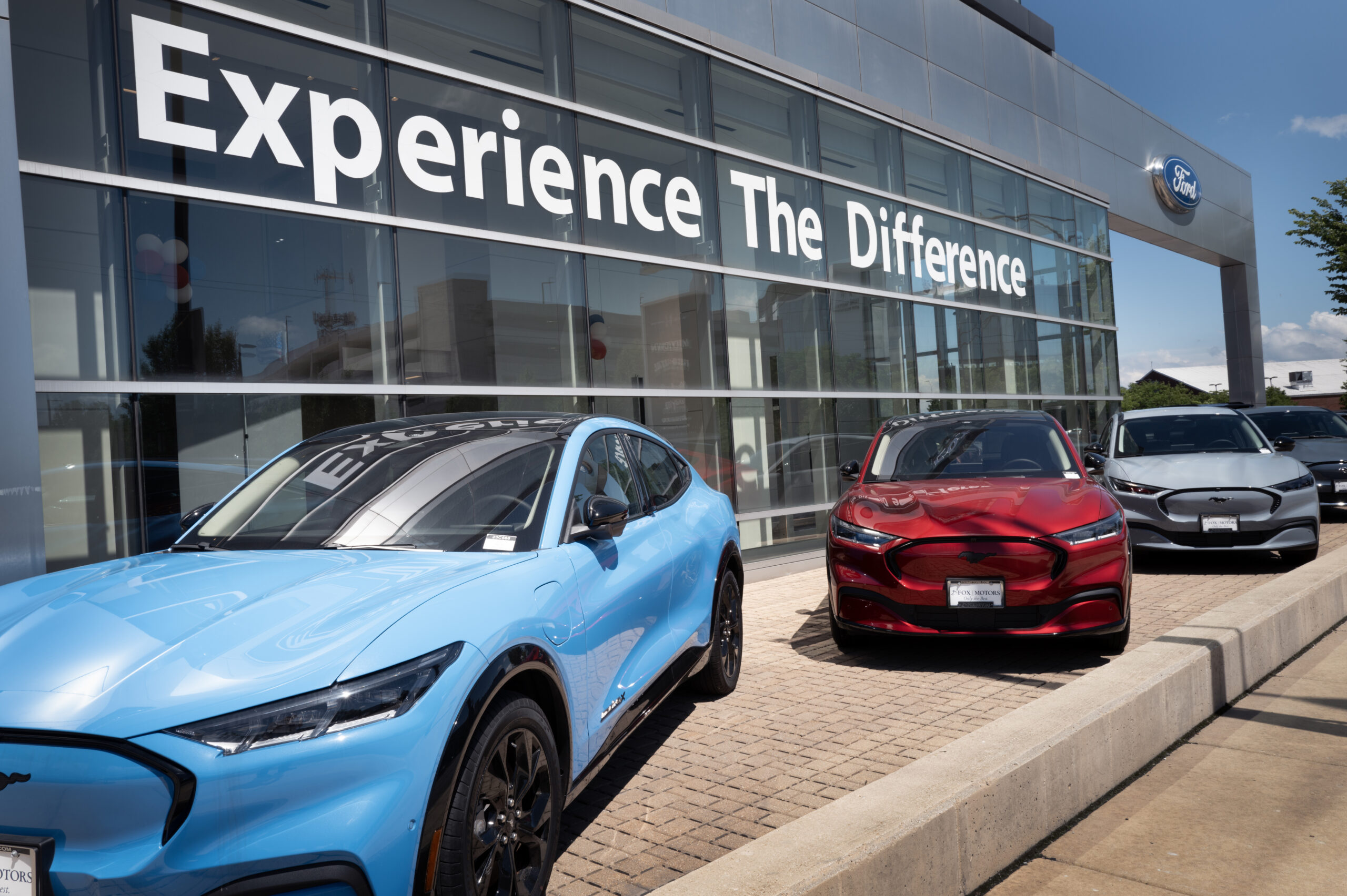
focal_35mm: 28
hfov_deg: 65.5
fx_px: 1047
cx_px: 674
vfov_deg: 46.4
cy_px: 448
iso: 200
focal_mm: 28
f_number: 14
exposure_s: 1/125
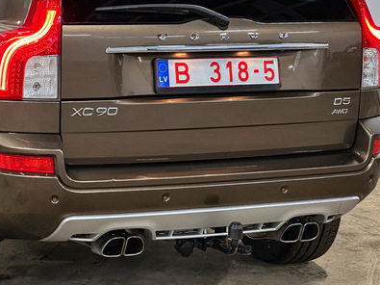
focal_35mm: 117
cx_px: 142
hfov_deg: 16.8
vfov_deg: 12.6
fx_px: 1284
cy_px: 86
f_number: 2.8
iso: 640
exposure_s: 1/34
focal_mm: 9
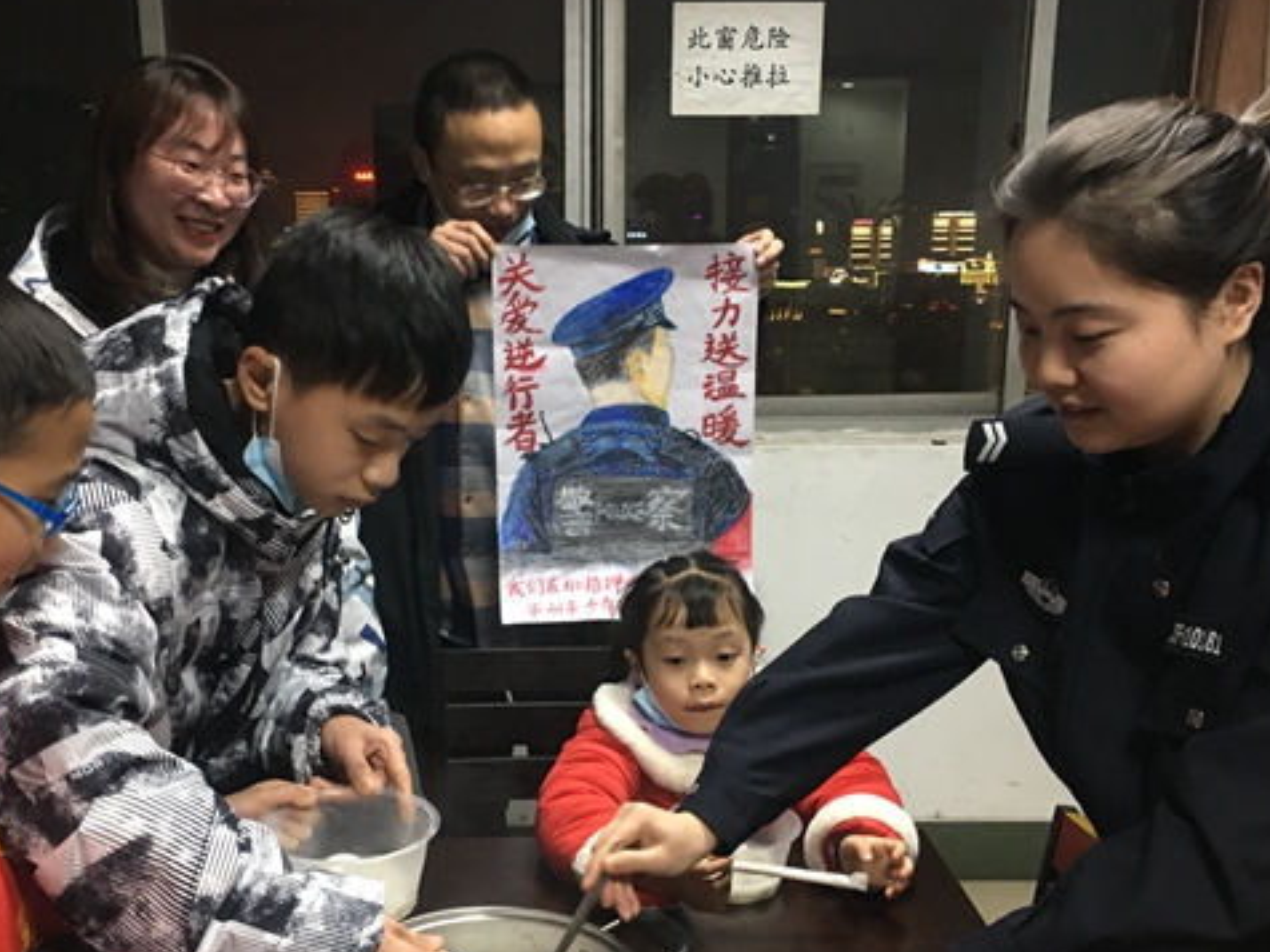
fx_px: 1431
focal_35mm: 39
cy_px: 603
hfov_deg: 47.8
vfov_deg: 36.6
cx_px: 576
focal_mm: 4.15
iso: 100
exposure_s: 1/8
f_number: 2.2
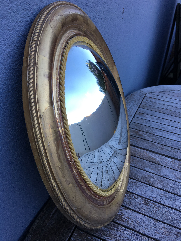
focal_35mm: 29
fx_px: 202
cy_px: 120
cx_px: 90
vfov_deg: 61.7
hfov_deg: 48.2
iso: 25
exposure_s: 1/107
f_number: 2.2
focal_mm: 4.15
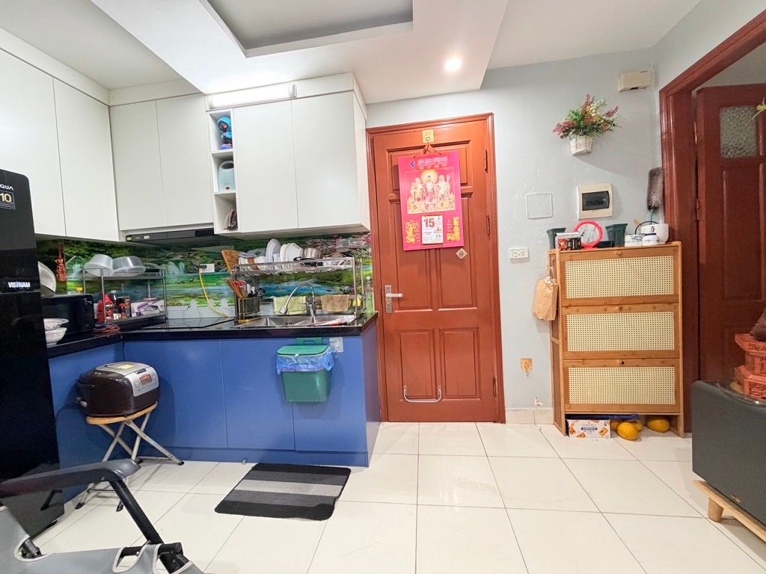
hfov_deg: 102.1
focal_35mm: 14
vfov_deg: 85.7
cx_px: 383
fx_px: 310
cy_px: 287
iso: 250
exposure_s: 1/50
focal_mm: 2.22
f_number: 2.2
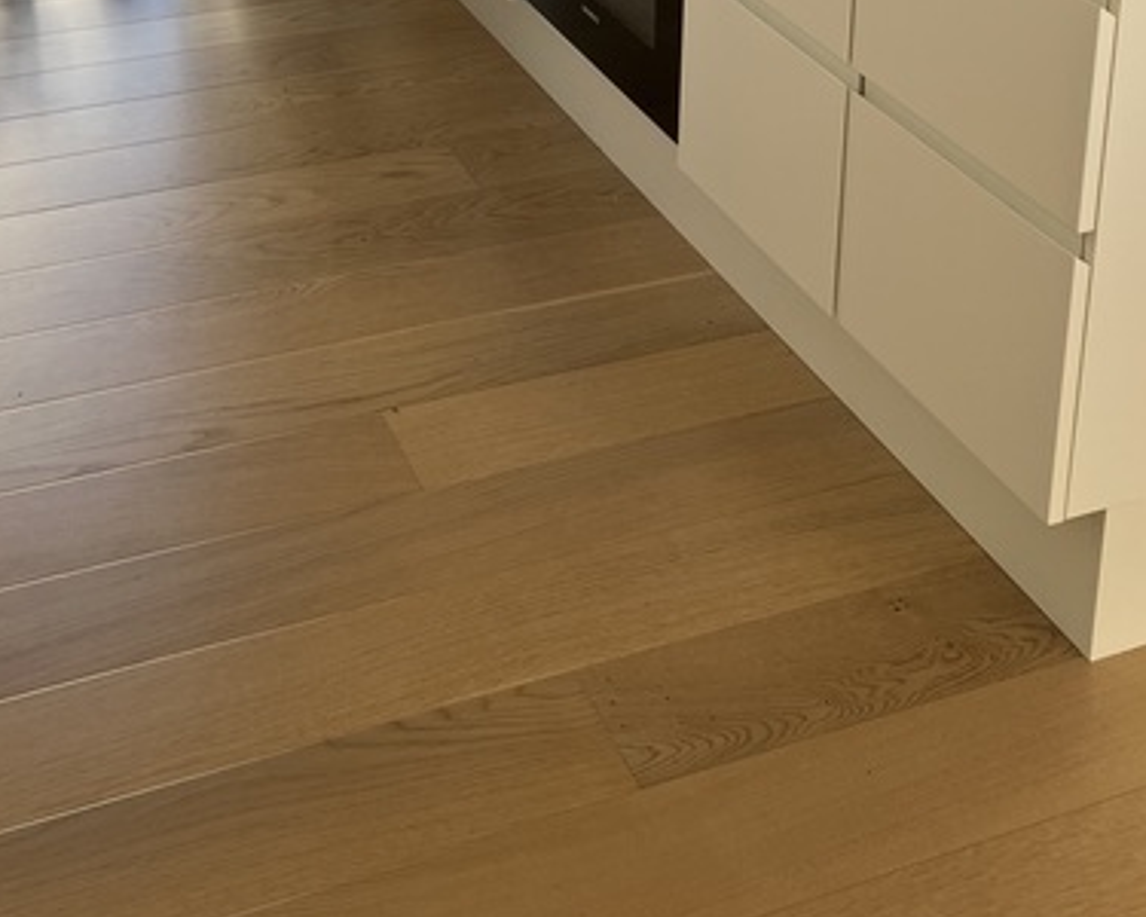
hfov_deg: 33.6
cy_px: -220
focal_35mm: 56
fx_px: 1899
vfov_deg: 24.3
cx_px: 523
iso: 25
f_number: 1.8
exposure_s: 1/121
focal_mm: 3.99
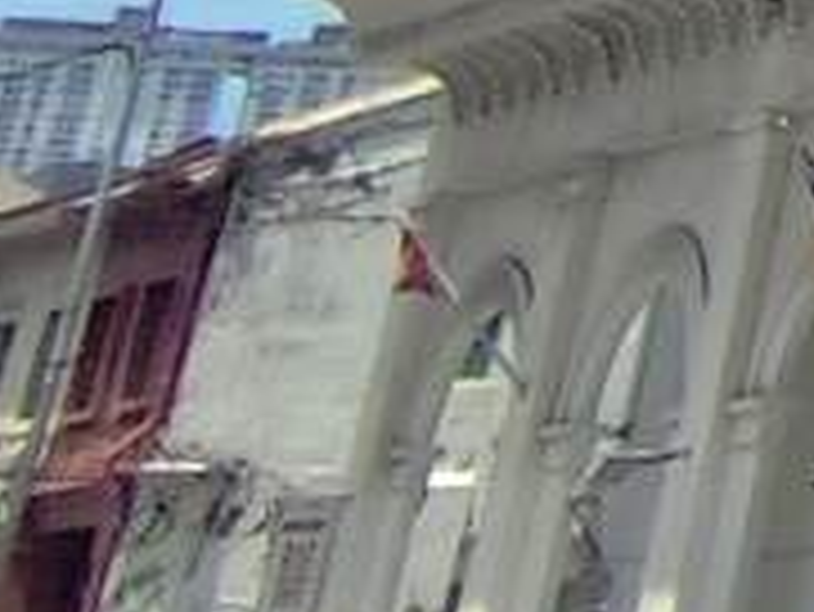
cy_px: -1202
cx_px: 2845
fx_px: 3365
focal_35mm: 143
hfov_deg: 9.1
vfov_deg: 8.7
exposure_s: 1/1910
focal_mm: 1.65
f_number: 2.2
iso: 50
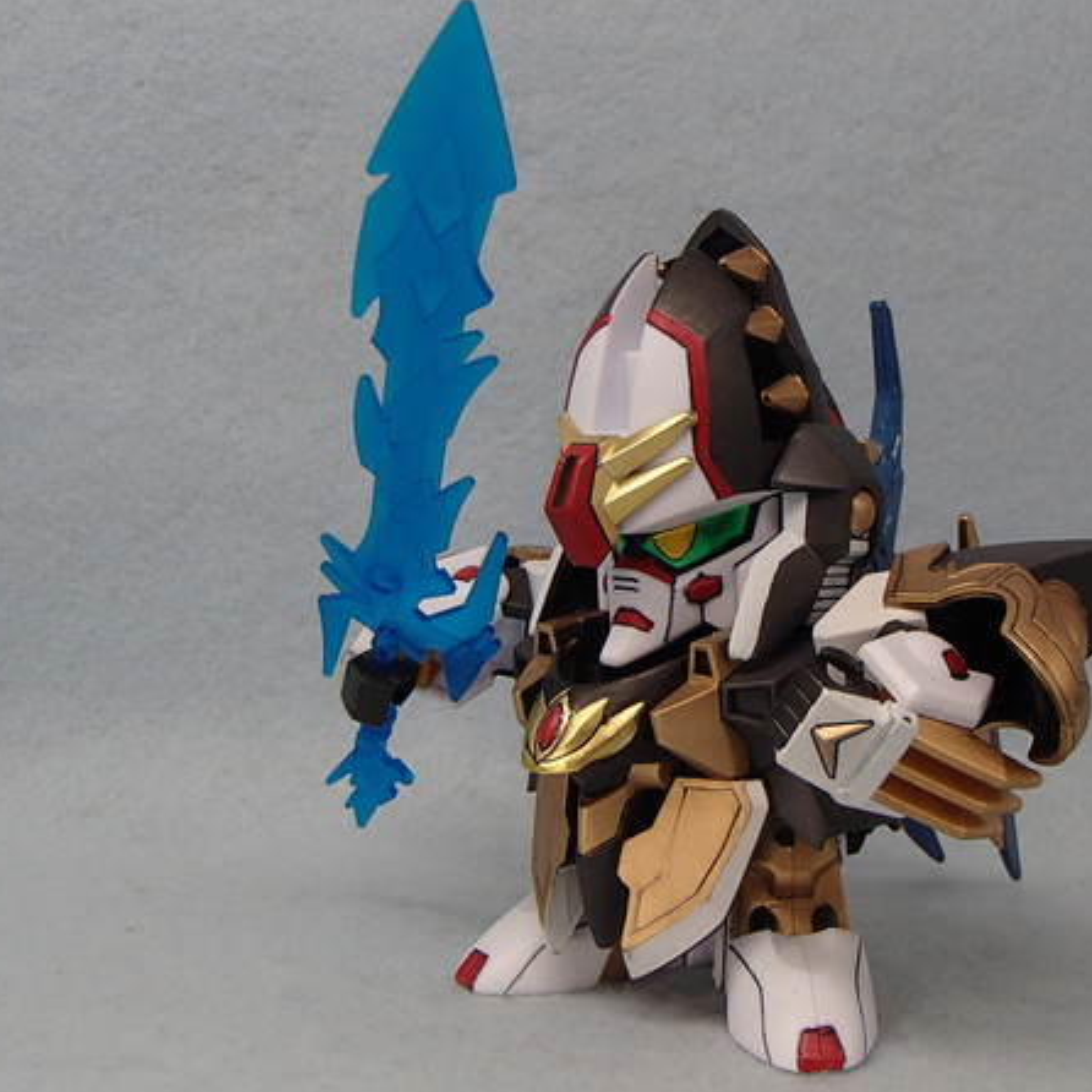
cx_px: 664
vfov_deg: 38.3
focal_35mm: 44
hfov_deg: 38.2
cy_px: 546
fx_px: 1570
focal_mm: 6.64
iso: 200
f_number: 4.7
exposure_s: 1/160
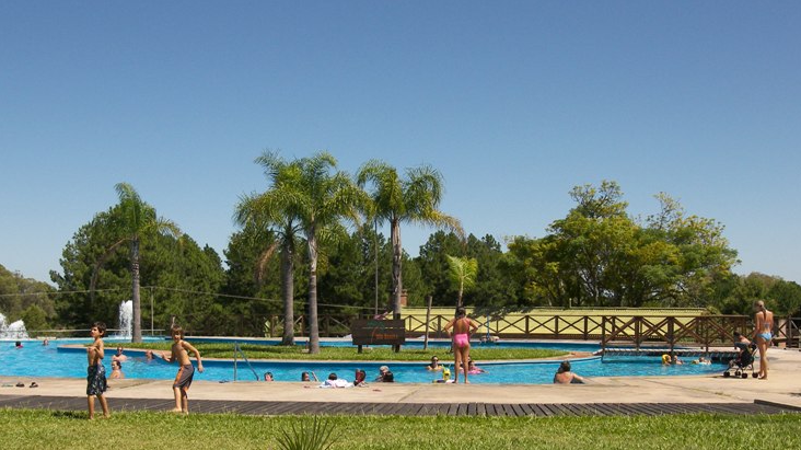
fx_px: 1189
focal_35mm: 56
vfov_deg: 21.3
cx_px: 384
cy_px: 310
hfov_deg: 37.2
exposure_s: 1/1600
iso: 100
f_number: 3.6
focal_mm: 9.9
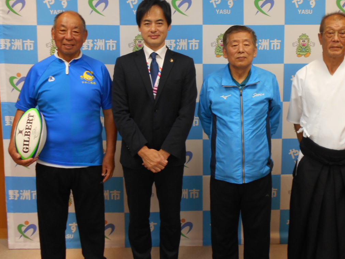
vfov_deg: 34.7
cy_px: 83
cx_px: 196
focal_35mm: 41
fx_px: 409
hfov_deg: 45.7
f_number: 3.2
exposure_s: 1/30
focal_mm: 4.6
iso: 140
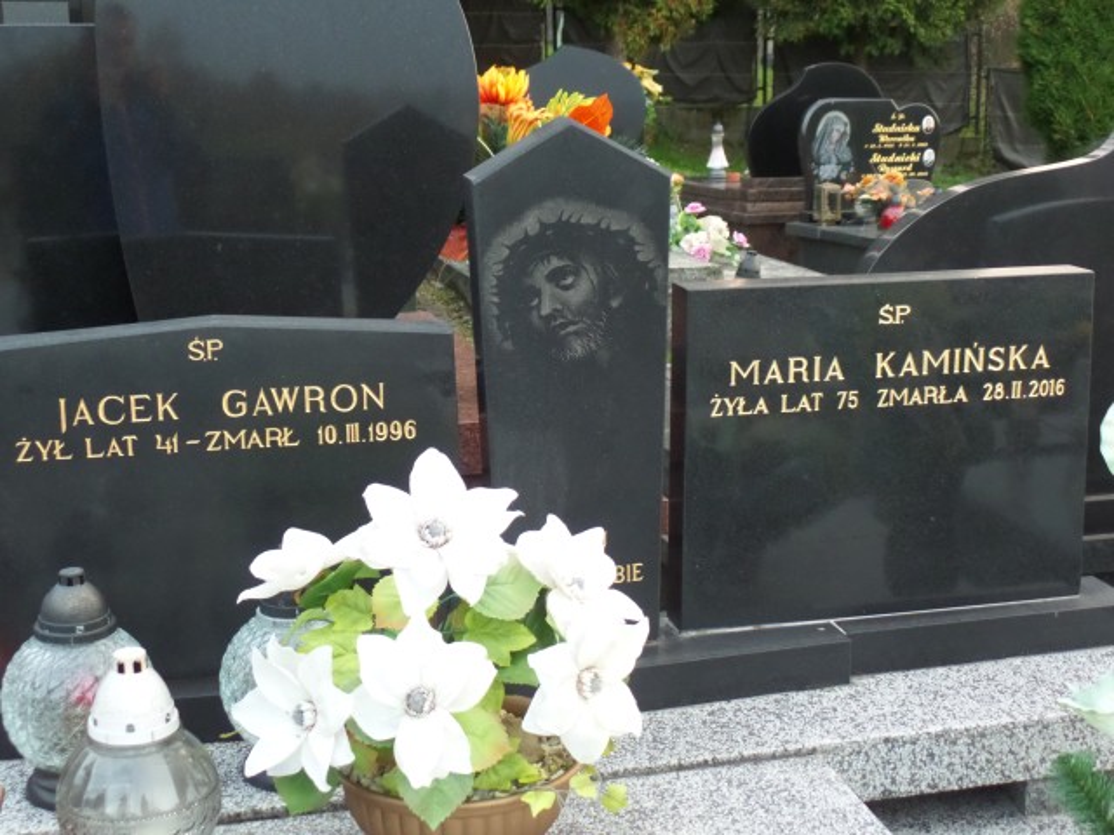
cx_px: 557
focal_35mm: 52
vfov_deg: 28.0
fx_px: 1673
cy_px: 418
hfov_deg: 36.8
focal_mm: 9.2
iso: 640
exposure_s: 1/45
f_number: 3.4
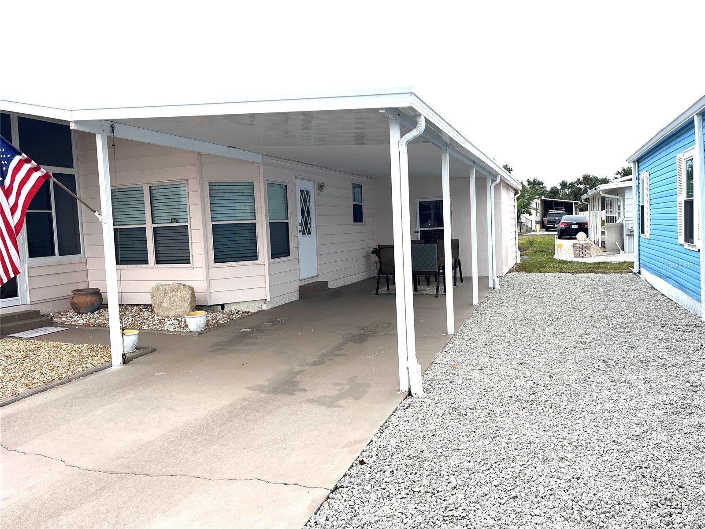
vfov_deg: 53.1
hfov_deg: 67.3
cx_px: 352
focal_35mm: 26
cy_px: 264
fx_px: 530
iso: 50
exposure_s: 1/1441
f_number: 1.6
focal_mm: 5.1
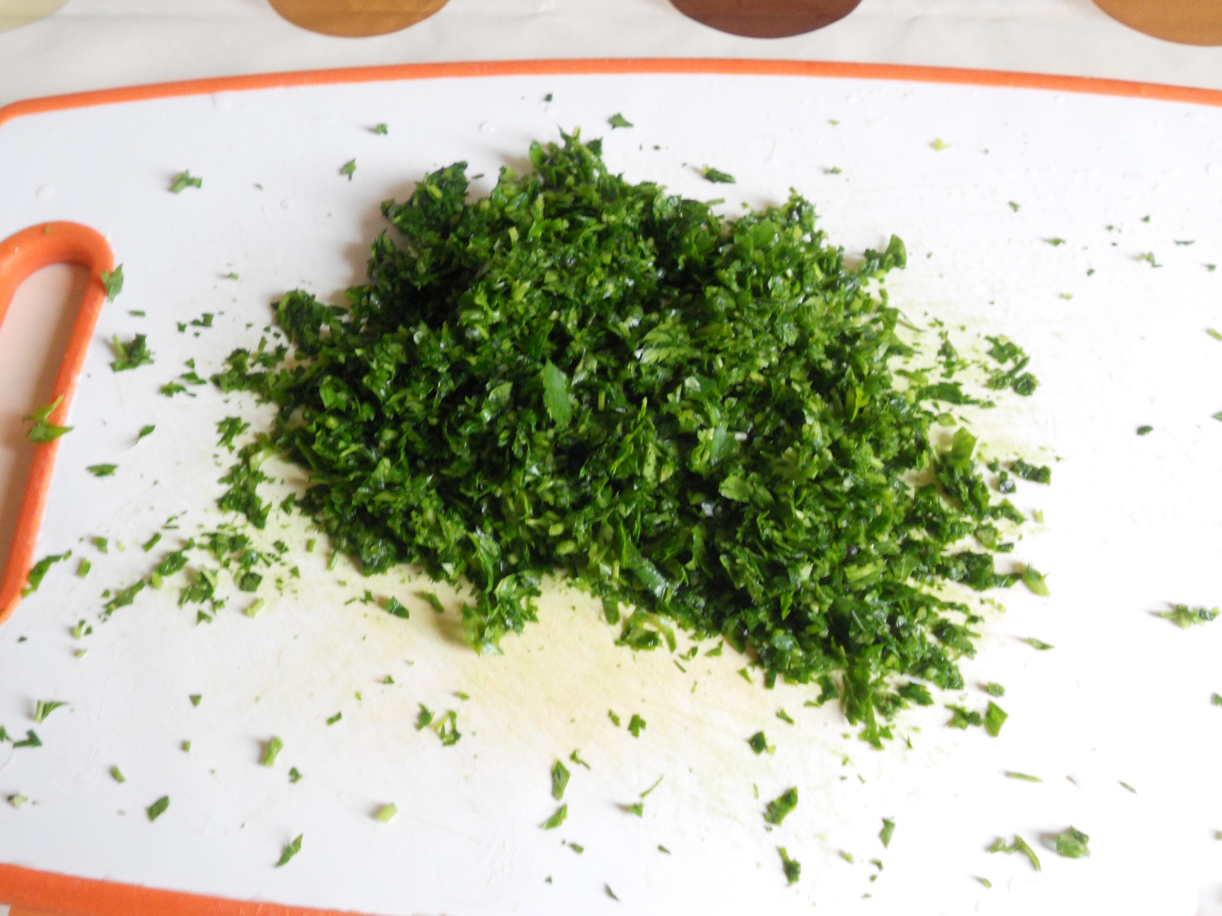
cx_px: 611
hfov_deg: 49.0
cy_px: 458
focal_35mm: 38
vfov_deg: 37.7
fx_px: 1341
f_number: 3.9
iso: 400
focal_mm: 6.9
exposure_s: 1/30
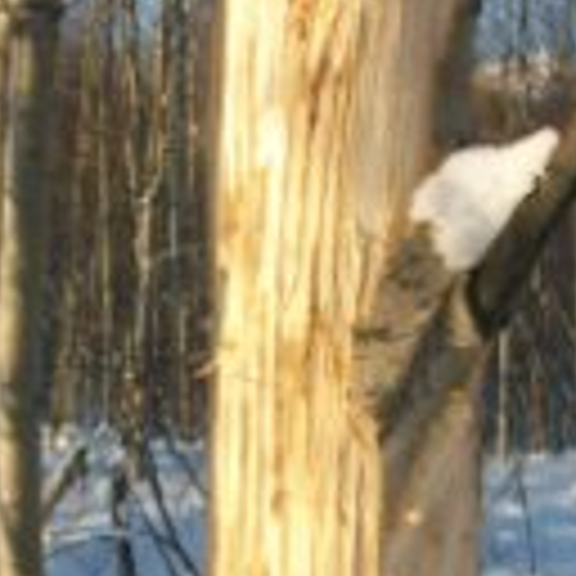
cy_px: 562
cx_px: 342
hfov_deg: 17.6
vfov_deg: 17.2
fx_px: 1864
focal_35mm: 99
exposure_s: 1/500
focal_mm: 5.7
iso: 64
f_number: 2.8
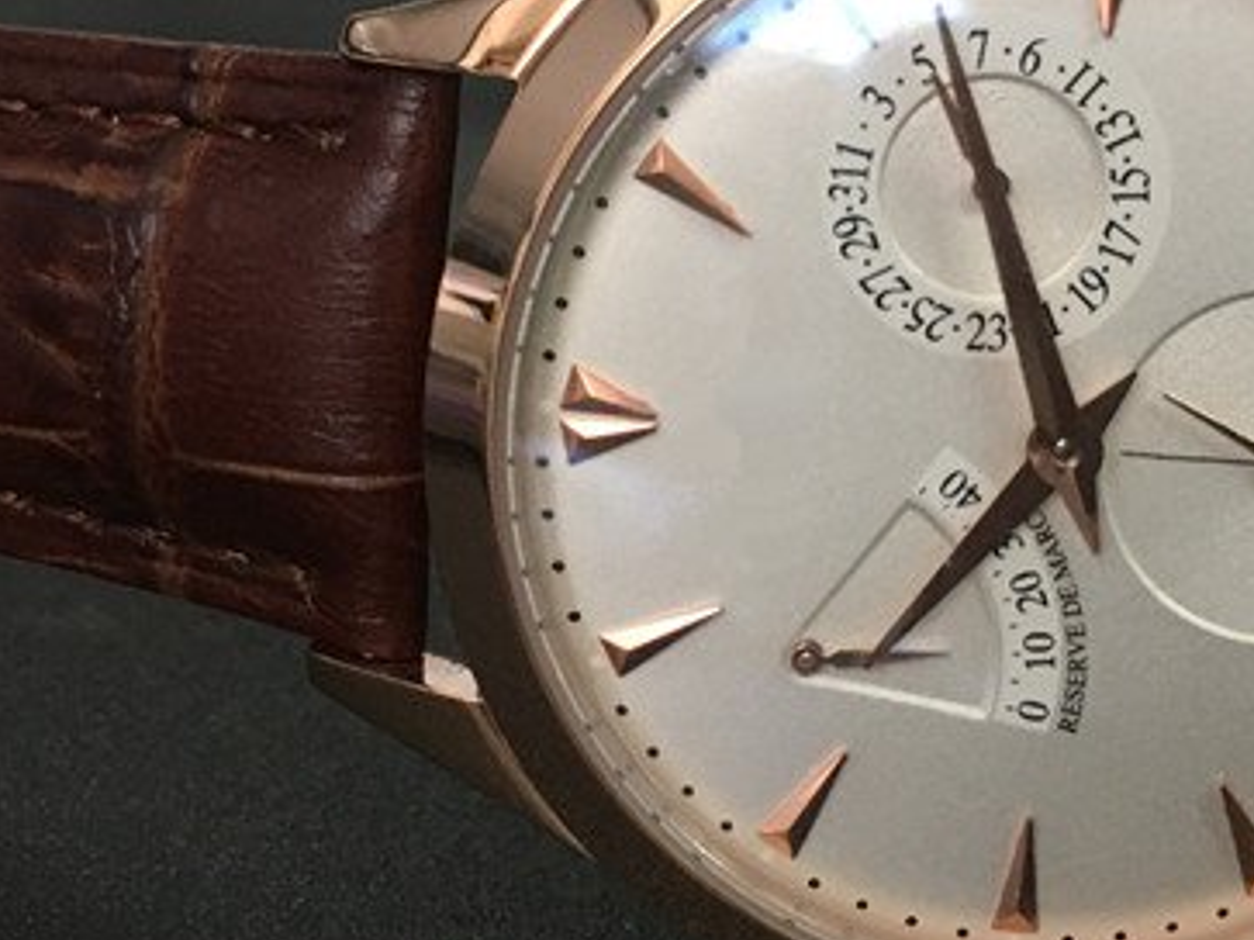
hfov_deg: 30.1
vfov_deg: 22.8
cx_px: 791
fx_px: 2318
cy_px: 311
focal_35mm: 64
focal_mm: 4.15
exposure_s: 1/25
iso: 200
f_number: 2.2
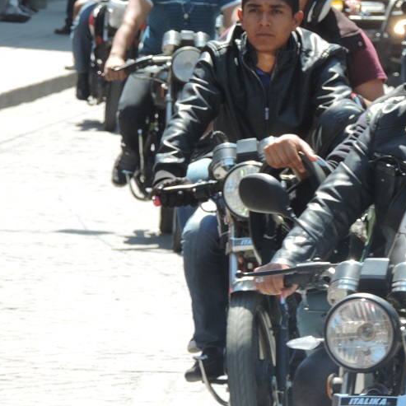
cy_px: 173
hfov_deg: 4.6
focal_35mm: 383
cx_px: 384
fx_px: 5082
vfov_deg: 4.6
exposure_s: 1/200
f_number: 4.6
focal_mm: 40.1
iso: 100
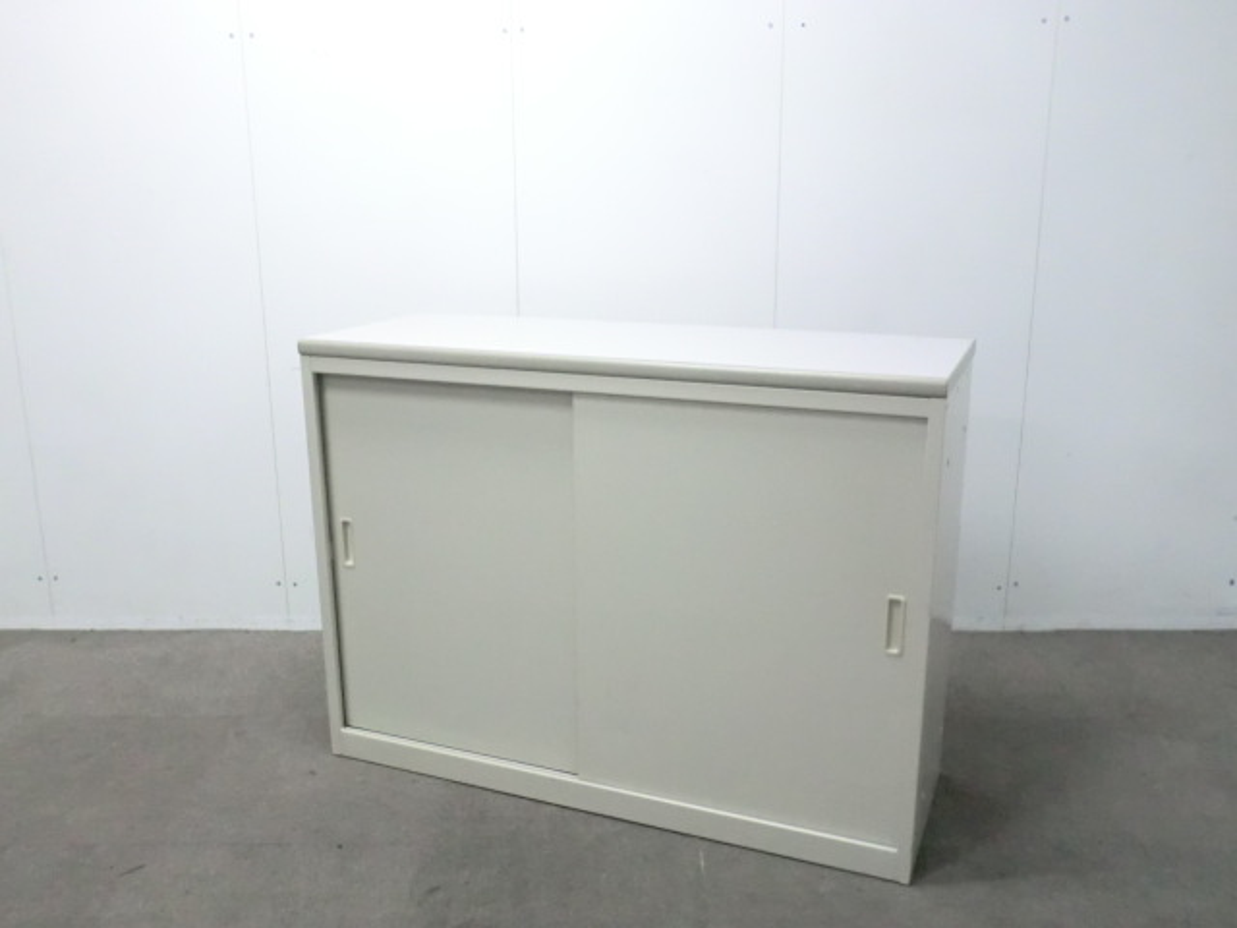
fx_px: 1144
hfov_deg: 56.8
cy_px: 464
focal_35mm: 32
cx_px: 618
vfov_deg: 44.2
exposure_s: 1/60
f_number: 3.5
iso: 800
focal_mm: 5.8
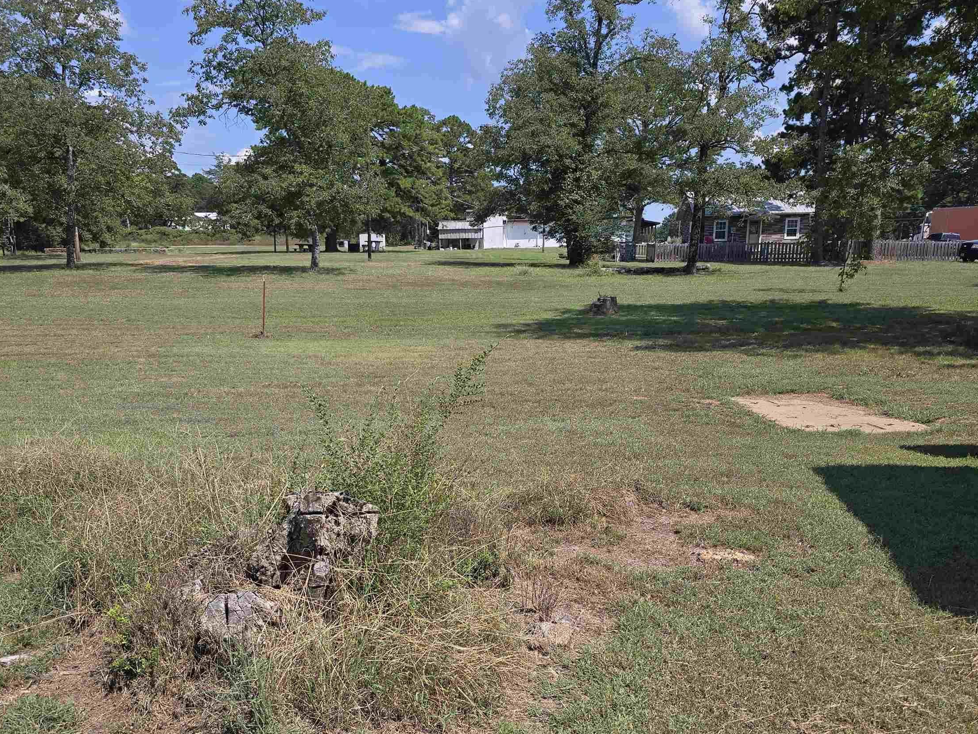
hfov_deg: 56.7
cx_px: 442
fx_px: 904
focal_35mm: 32
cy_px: 502
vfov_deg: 43.4
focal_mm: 6.3
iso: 12
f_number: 1.7
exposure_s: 1/786
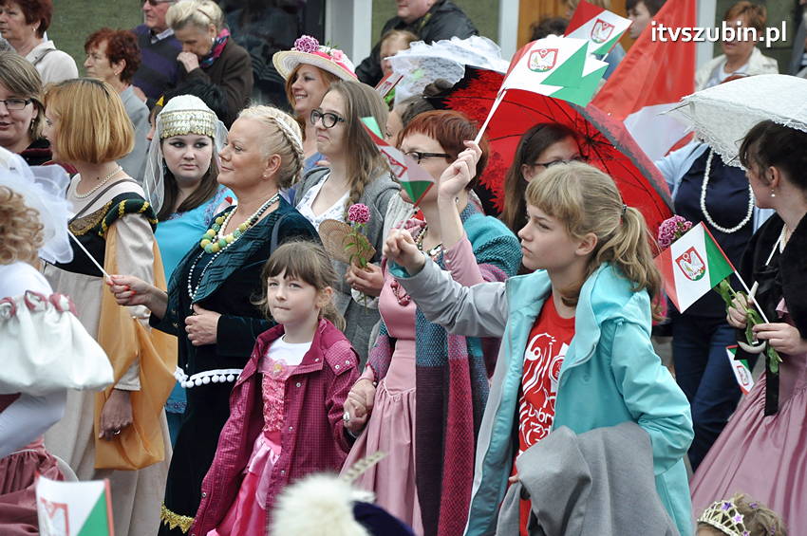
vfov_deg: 8.7
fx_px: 3527
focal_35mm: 158
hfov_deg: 13.1
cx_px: 404
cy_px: 268
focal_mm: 105
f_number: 6.3
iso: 1250
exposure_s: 1/1000
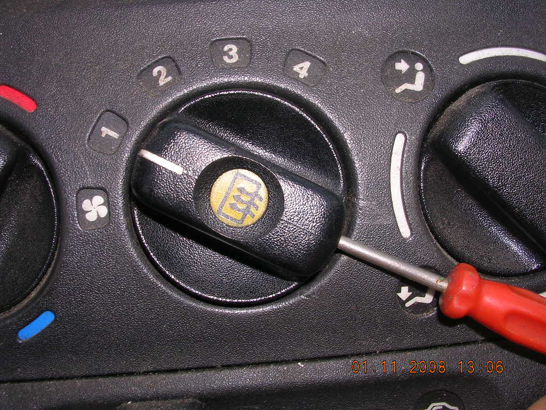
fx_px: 599
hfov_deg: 49.0
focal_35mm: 38
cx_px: 273
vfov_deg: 37.7
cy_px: 205
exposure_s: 1/60.1
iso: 50
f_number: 5.6
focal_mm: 5.8
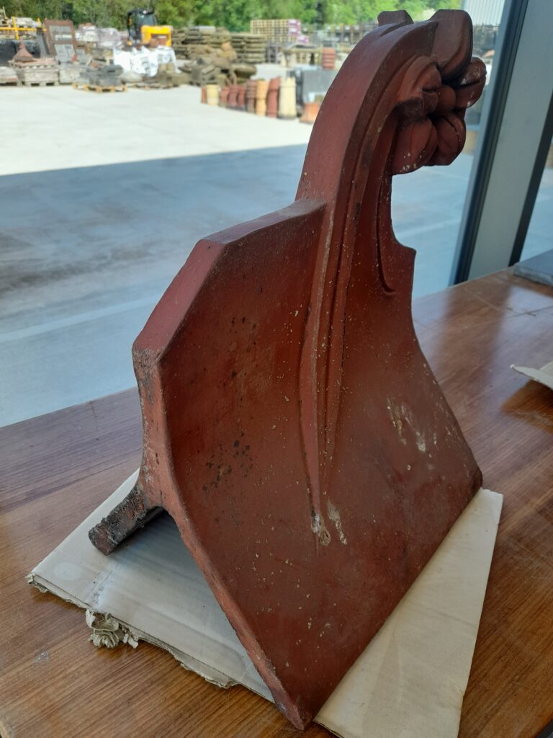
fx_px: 533
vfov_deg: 69.4
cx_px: 276
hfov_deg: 54.9
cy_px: 369
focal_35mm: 25
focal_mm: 4.6
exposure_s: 1/100
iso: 32
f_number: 2
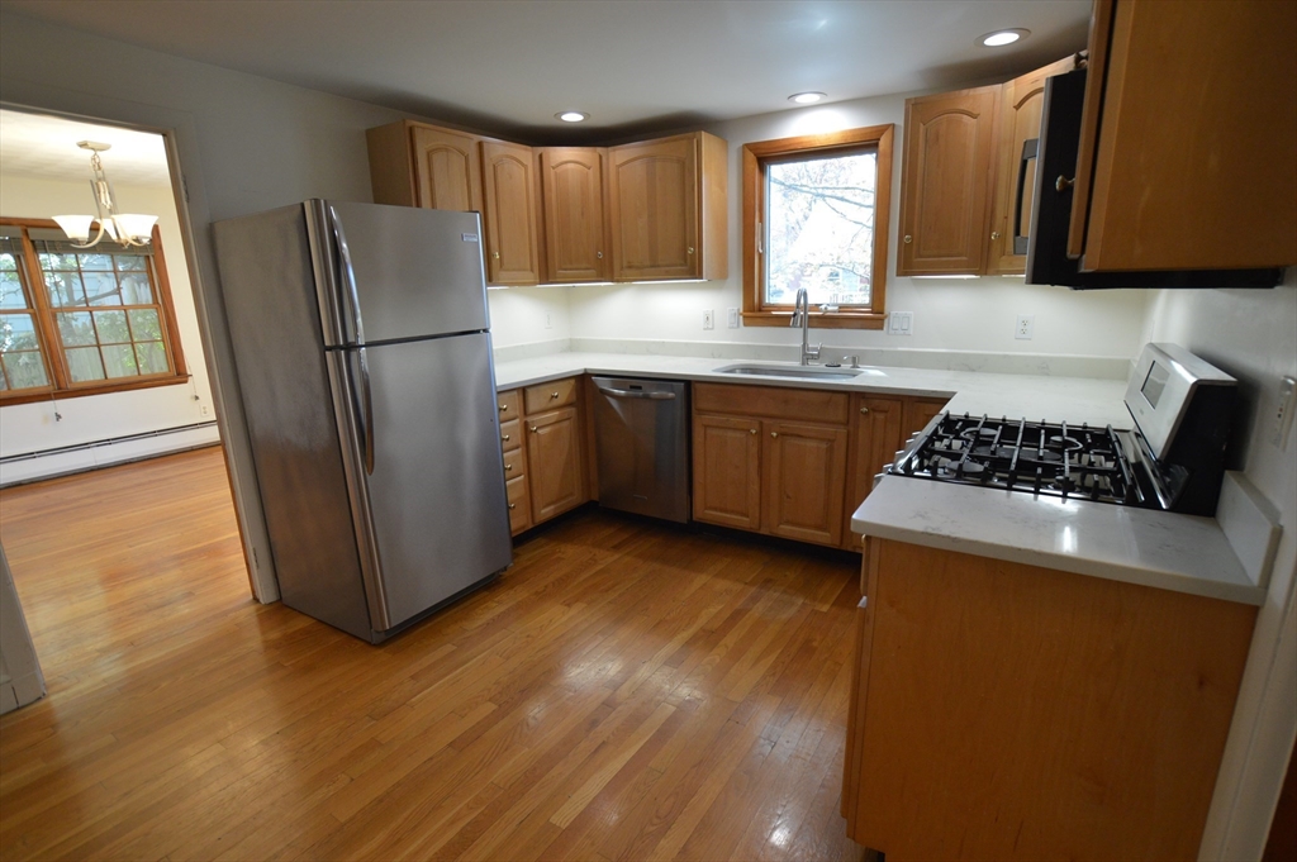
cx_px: 648
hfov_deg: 95.0
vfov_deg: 72.0
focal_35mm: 16
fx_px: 594
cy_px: 431
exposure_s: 1/60
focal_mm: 11
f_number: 4.5
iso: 640
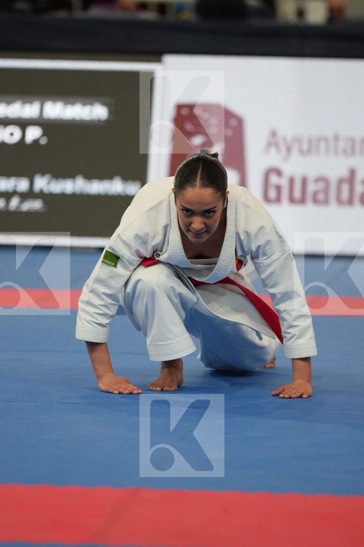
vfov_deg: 6.9
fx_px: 4550
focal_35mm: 300
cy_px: 274
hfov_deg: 4.6
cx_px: 182
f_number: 2.8
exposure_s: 1/1000
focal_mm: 200
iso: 1600
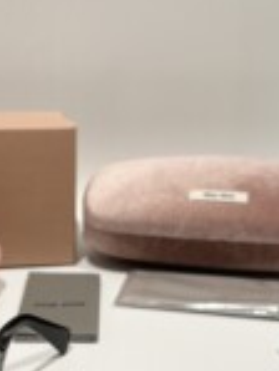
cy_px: 242
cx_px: 77
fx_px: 762
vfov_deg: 27.2
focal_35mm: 71
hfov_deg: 20.6
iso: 125
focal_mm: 6.86
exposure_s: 1/50
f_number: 1.78
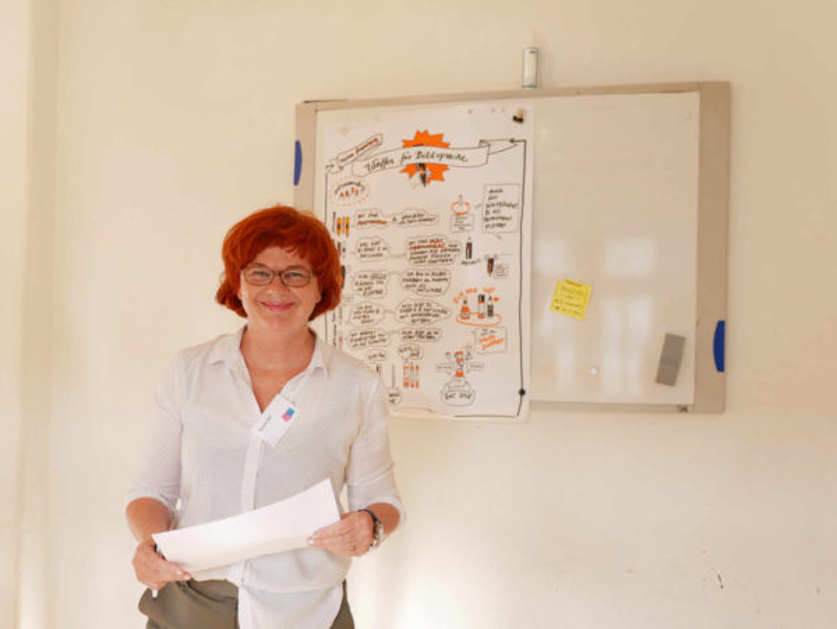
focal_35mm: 46
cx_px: 418
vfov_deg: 31.6
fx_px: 1113
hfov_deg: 41.2
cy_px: 314
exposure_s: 1/80
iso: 200
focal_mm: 23
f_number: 2.8
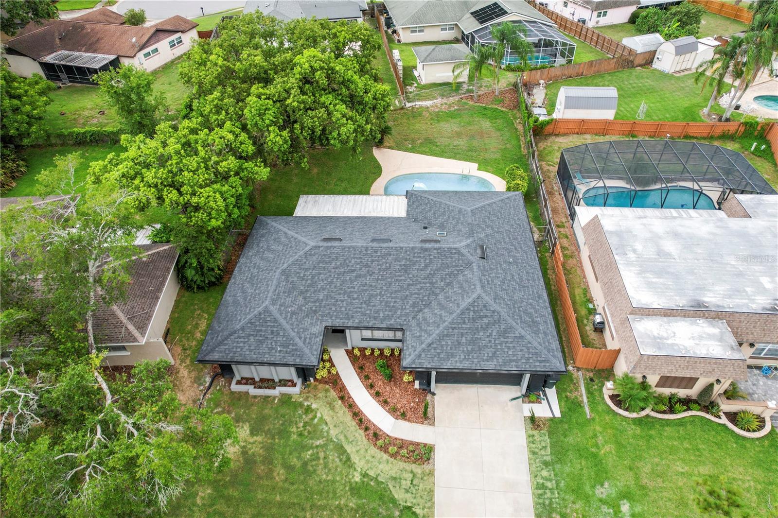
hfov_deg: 78.6
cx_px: 389
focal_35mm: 22
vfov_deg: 57.2
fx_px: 475
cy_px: 259
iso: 140
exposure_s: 1/1000
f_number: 2.4
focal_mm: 8.38
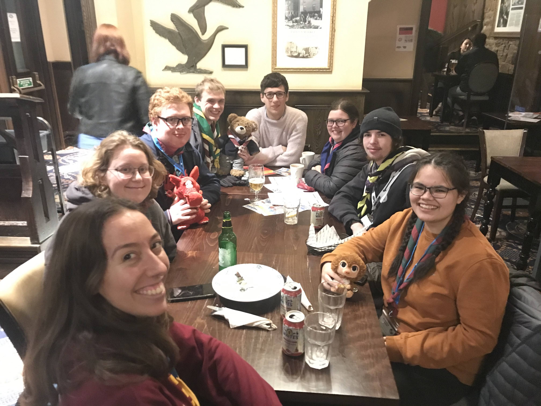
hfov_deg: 63.4
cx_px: 270
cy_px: 203
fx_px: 438
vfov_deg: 49.7
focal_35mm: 28
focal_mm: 3.99
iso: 200
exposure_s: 1/4
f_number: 1.8
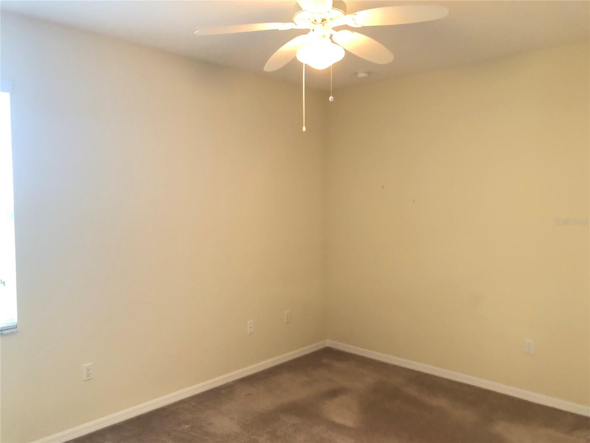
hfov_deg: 63.4
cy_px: 222
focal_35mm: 28
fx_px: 477
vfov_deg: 49.7
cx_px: 295
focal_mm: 4
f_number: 1.8
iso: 80
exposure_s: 1/15
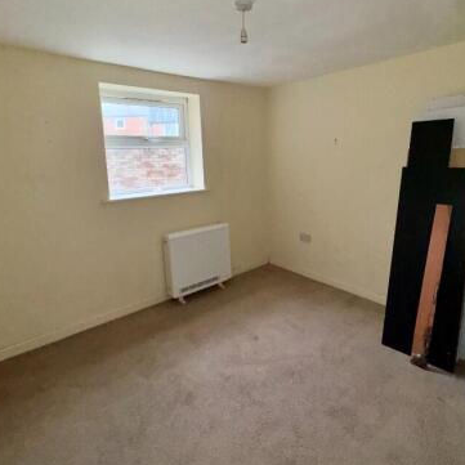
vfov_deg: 74.5
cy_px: 203
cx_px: 256
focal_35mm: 20
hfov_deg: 74.6
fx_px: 304
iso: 80
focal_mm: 2.22
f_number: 2.2
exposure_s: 1/122
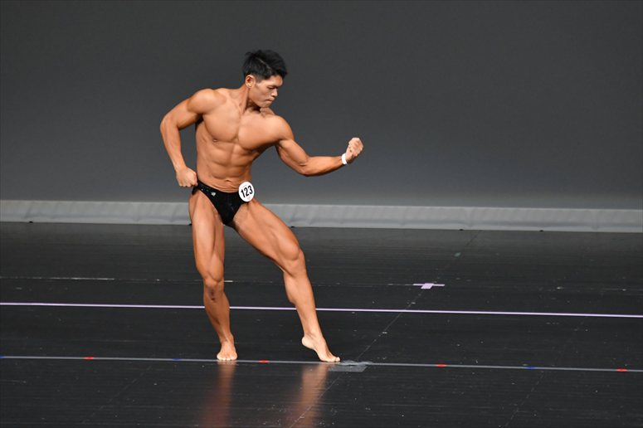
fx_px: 5624
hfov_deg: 6.5
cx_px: 322
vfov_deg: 4.4
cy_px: 214
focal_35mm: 315
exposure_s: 1/400
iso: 4000
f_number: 5.6
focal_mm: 210
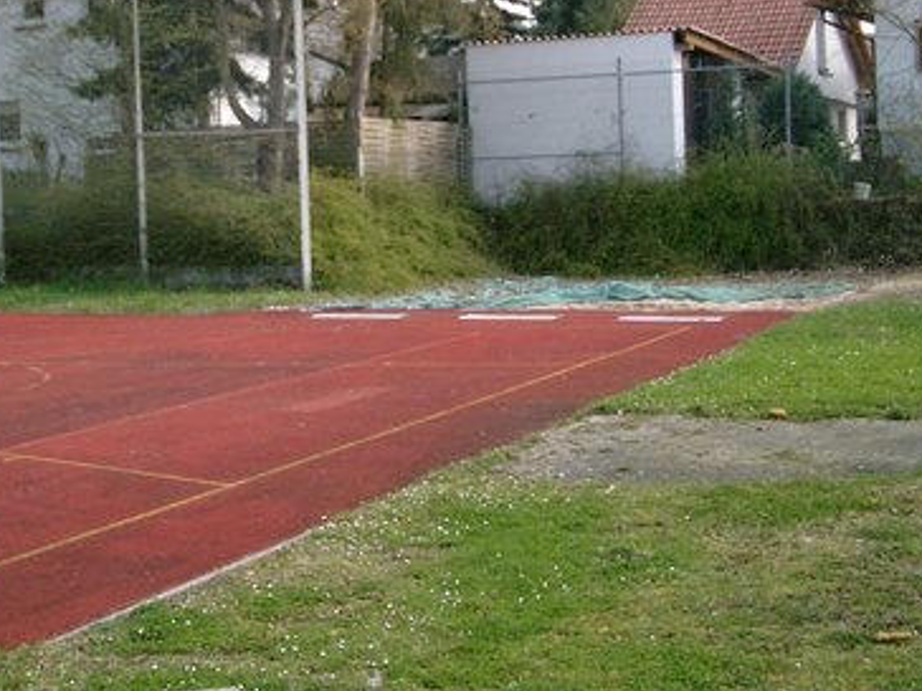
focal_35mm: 61
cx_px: 319
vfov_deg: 23.8
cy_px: 190
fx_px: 1625
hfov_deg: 31.5
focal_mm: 7.6
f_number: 2.6
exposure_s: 1/640
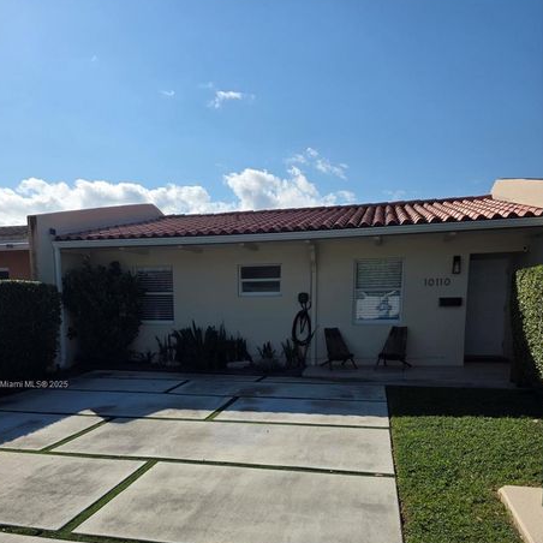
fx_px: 532
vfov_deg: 52.4
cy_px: 385
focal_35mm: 30
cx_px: 246
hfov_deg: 54.0
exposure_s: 1/7944
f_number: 1.7
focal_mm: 6.25
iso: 50
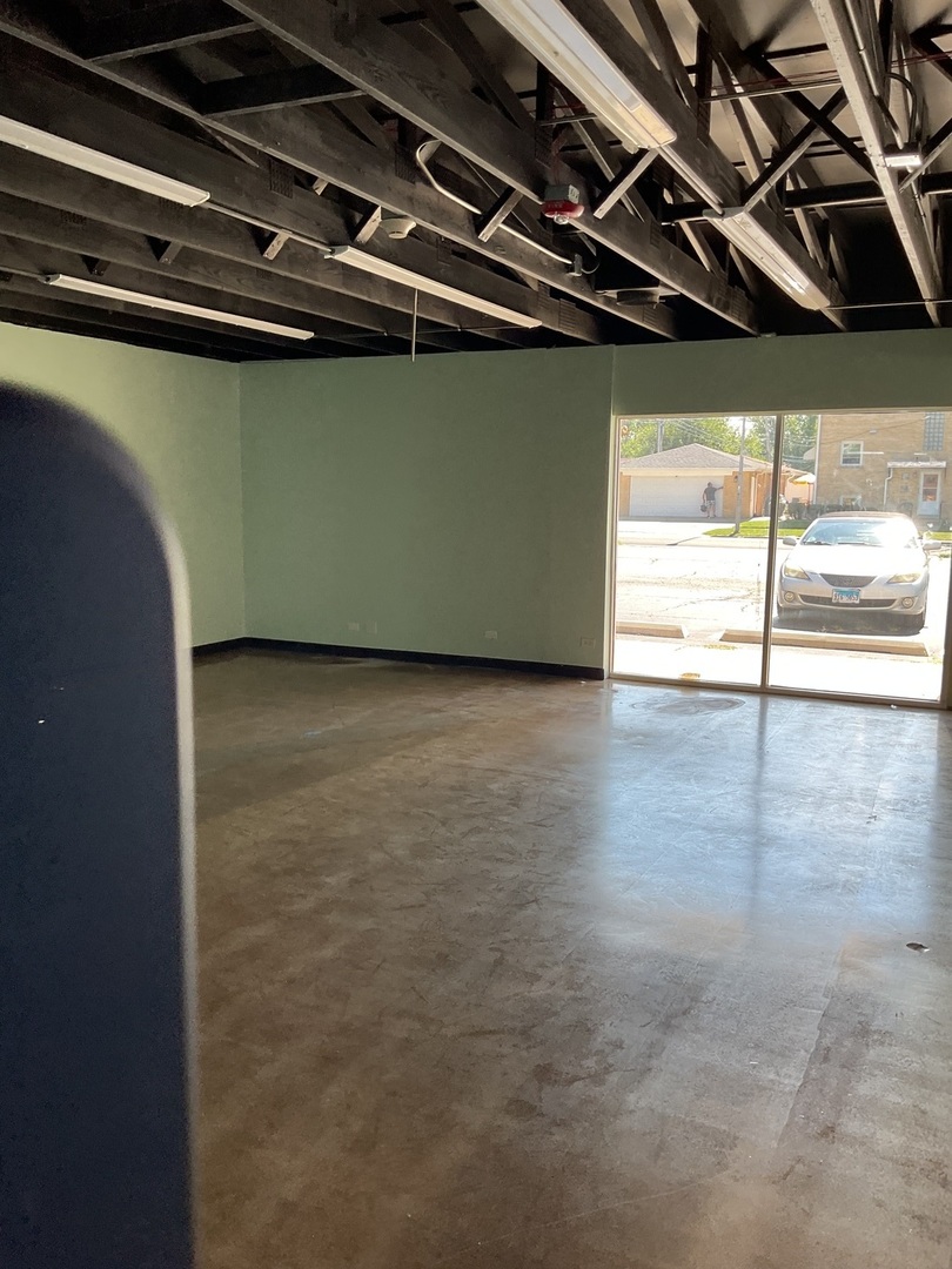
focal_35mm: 29
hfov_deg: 48.2
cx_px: 476
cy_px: 634
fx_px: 1063
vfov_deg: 61.7
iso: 20
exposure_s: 1/120
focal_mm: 3
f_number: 1.8
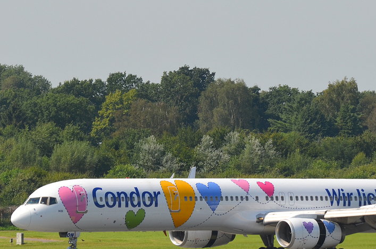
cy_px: 107
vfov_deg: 3.2
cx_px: 294
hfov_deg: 4.8
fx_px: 4512
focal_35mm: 433
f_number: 8
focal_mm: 170
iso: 200
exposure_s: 1/1000
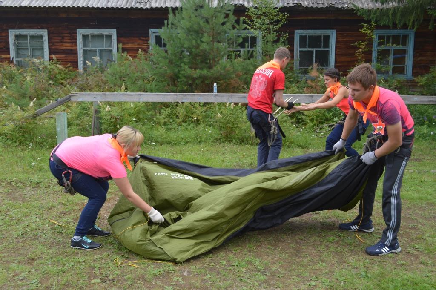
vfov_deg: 34.2
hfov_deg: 49.6
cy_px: 145
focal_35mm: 39
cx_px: 218
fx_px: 472
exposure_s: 1/125
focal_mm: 26
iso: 160
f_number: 5.6
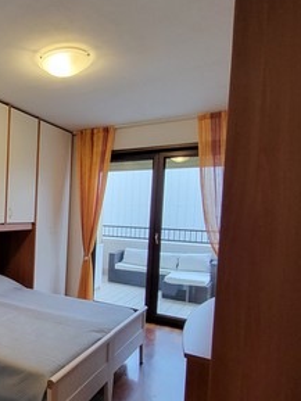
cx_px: 17
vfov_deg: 64.7
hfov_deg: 45.3
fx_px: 313
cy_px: 240
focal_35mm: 27
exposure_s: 1/33.3
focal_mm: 1.74
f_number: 2.2
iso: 320
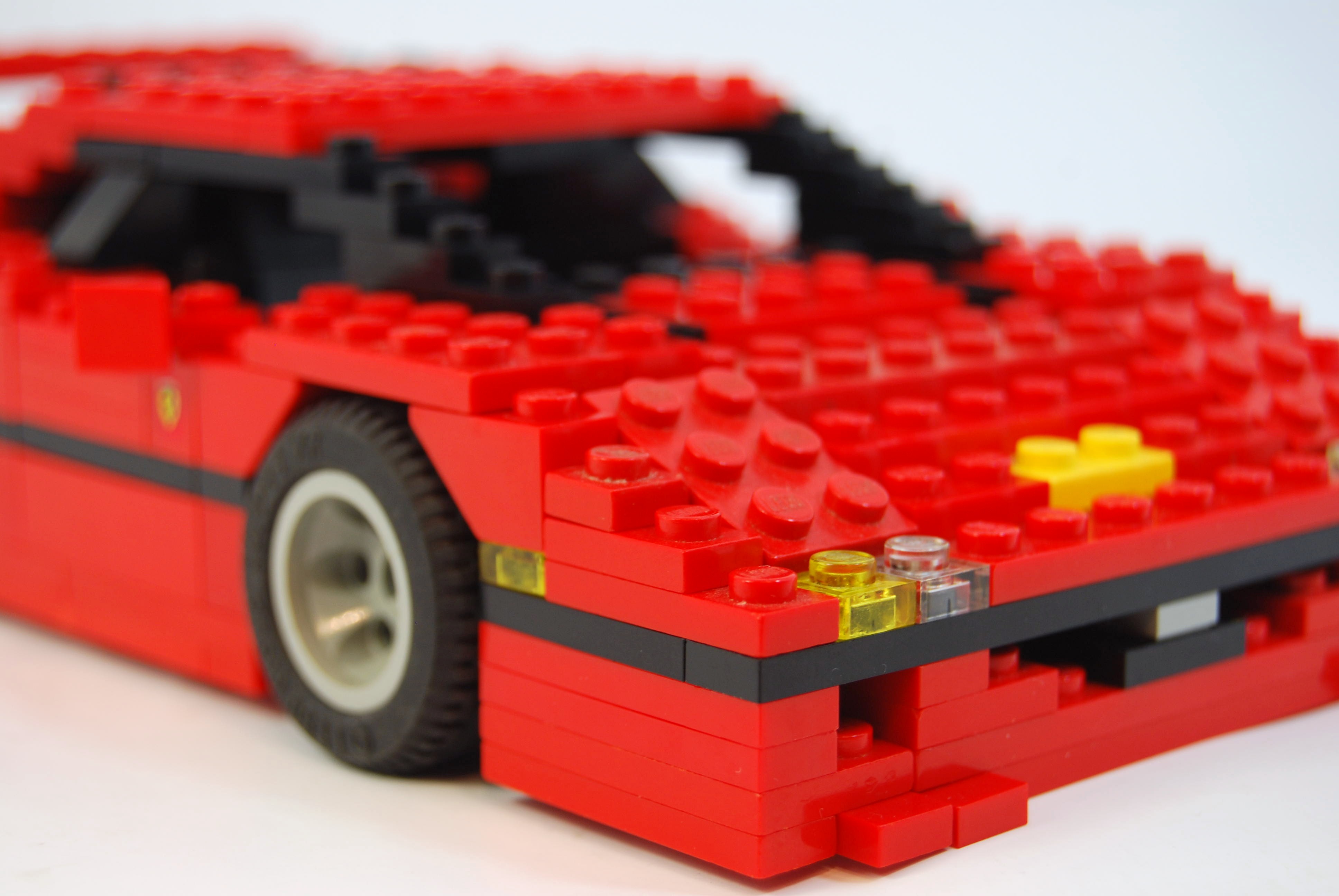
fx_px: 3072
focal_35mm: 82
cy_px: 448
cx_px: 670
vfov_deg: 16.6
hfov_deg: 24.6
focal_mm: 55
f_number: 6.3
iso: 200
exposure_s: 1/60
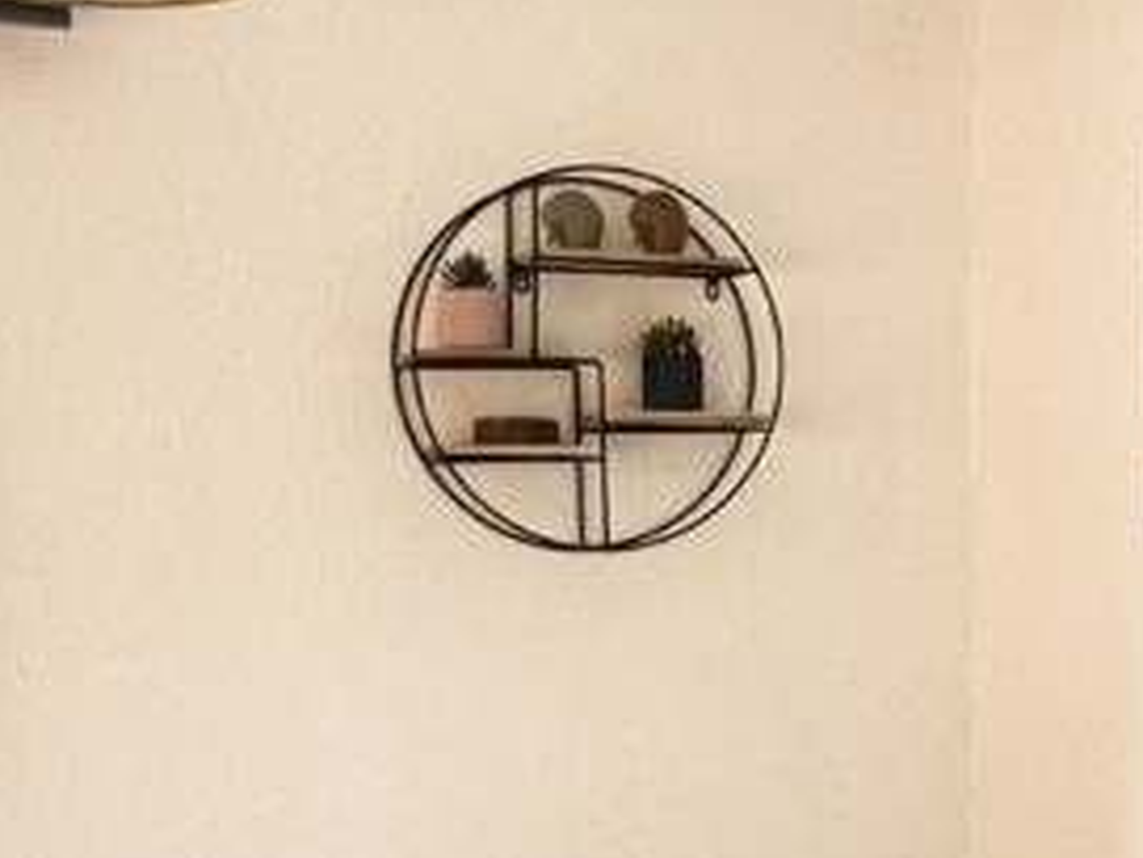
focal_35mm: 74
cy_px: 635
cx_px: 924
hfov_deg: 25.8
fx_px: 2443
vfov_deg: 19.8
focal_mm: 2.22
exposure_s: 1/99
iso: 160
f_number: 2.2
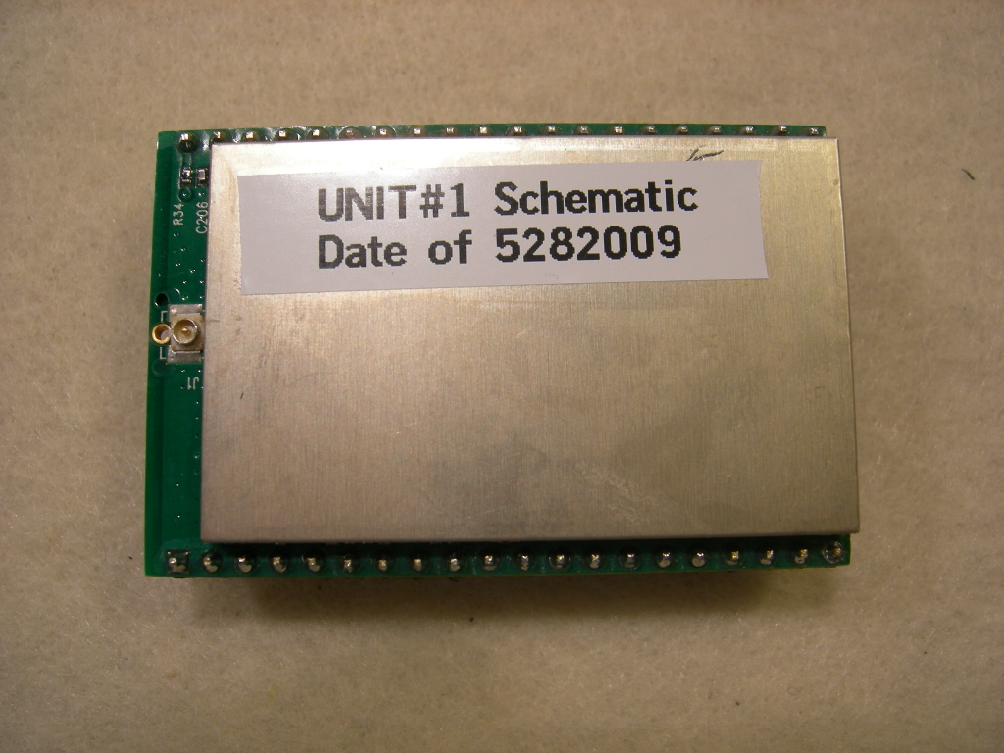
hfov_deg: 51.4
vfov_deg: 39.7
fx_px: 1044
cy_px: 376
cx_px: 502
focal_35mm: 36
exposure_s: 1/88.1
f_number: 3.4
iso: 64
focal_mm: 7.5
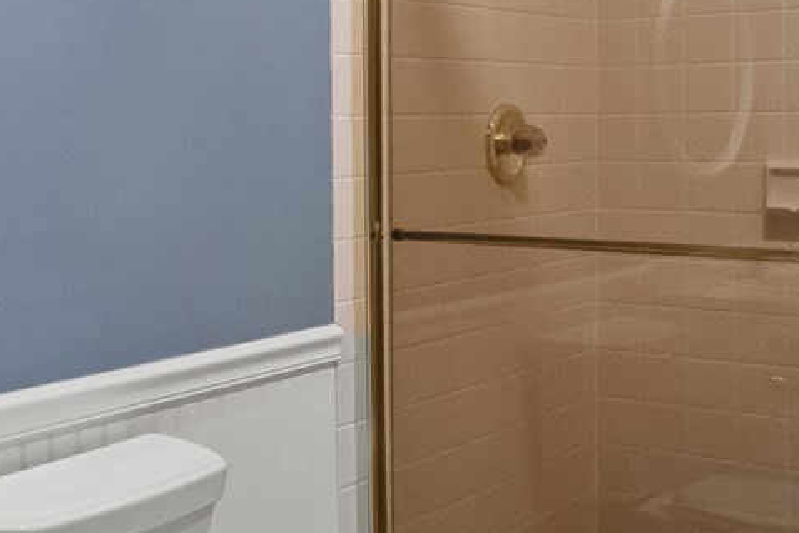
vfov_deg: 22.4
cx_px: 274
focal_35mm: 60
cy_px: 130
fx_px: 1332
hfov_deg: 33.1
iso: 3200
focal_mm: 14
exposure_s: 1/40
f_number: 6.3
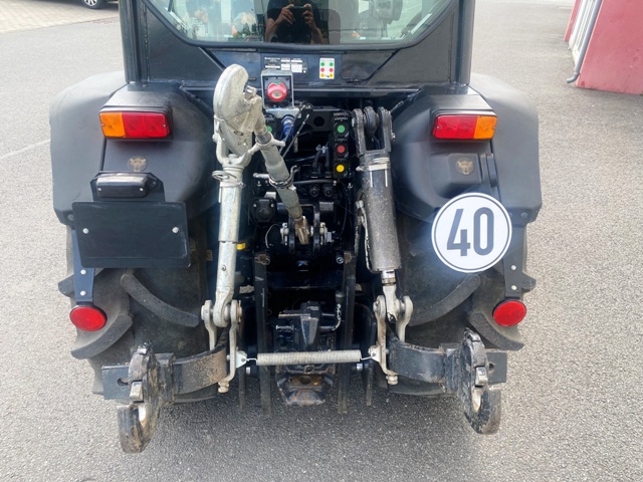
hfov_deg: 67.3
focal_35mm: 26
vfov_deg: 53.1
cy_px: 241
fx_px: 483
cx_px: 322
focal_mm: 4.25
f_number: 1.8
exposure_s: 1/233
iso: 32
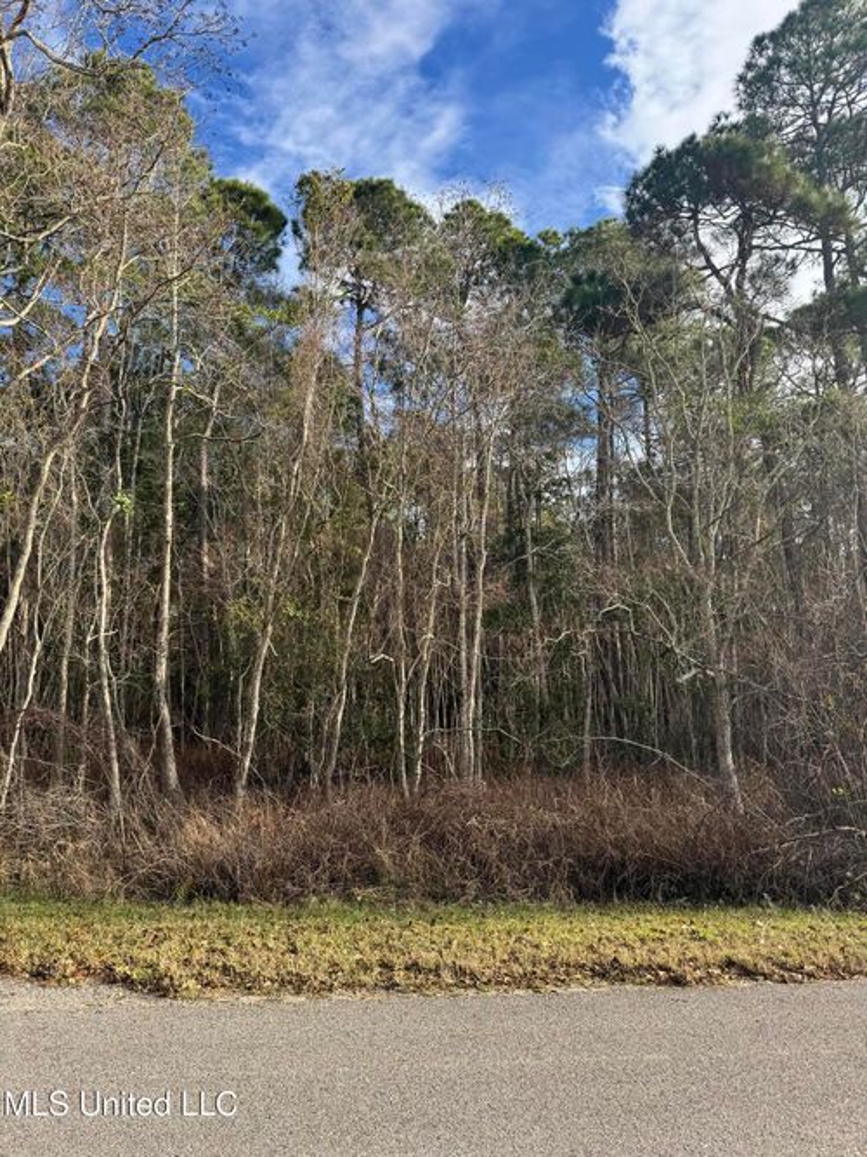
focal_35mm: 24
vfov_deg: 71.6
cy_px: 578
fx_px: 802
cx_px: 434
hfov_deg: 56.8
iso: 80
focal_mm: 6.76
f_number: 1.78
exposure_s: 1/1524
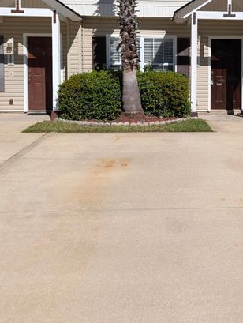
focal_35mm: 39
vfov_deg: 46.5
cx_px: 176
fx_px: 364
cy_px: 91
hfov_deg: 36.2
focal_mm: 6.9
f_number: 1.68
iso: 20
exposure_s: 1/2062
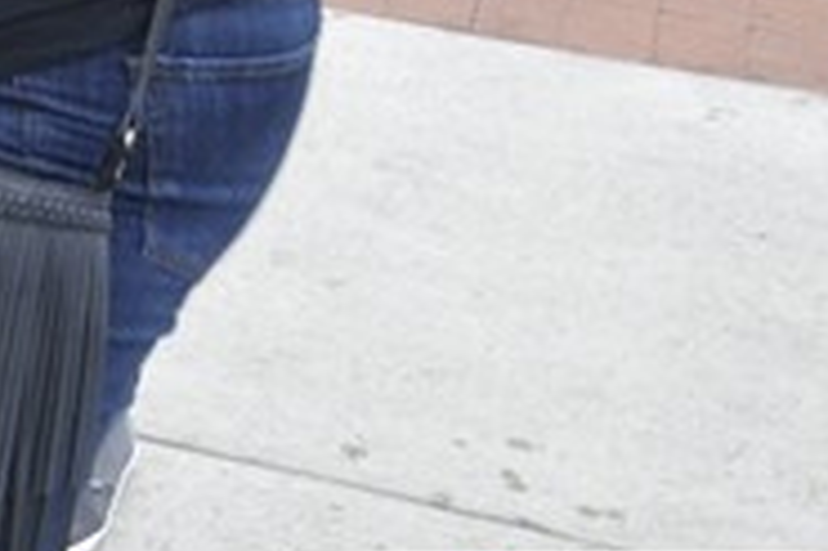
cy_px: -694
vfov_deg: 8.7
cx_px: -1329
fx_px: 3355
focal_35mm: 146
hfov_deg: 11.1
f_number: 8
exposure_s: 1/60
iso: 400
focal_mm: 18
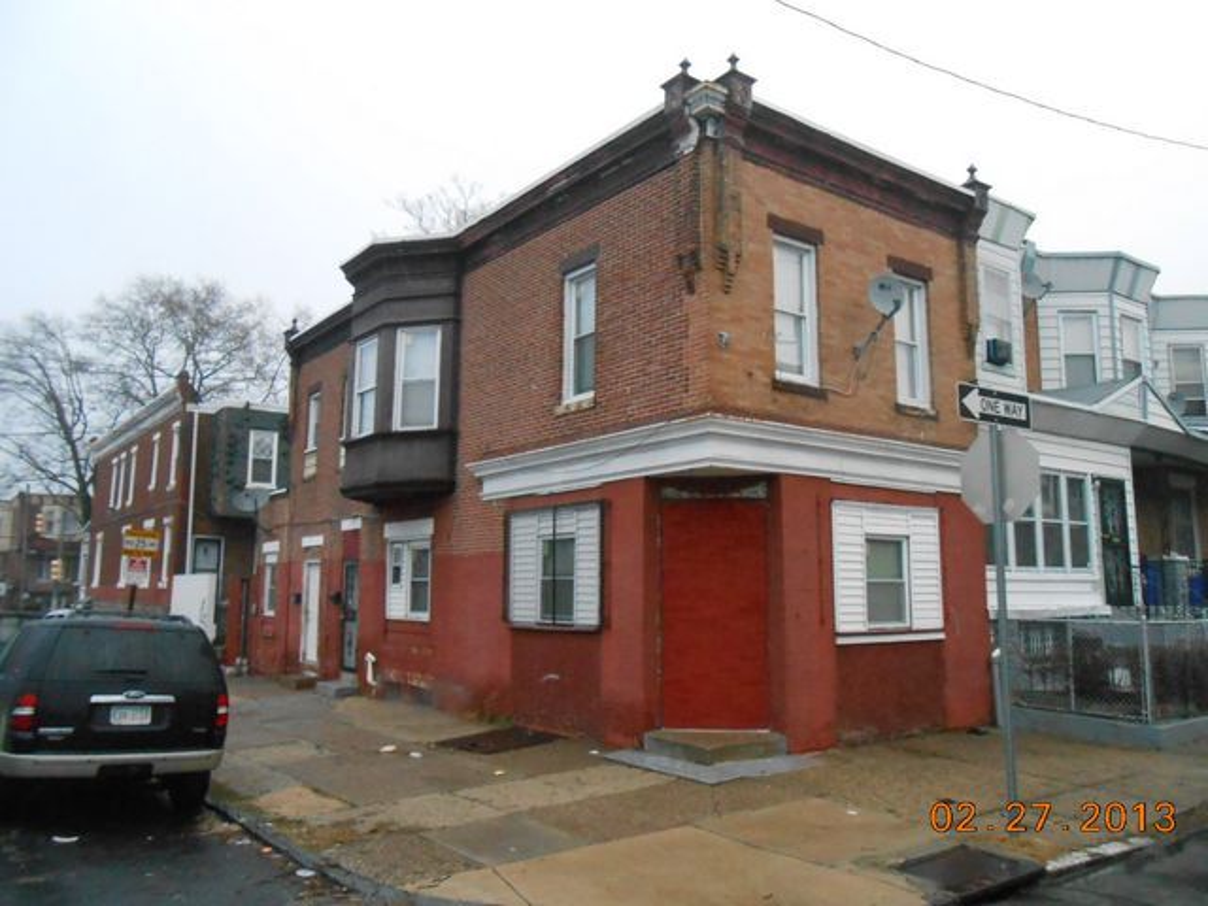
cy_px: 453
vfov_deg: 53.1
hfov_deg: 67.3
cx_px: 604
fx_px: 907
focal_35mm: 26
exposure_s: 1/125
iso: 800
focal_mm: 4.6
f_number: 3.5
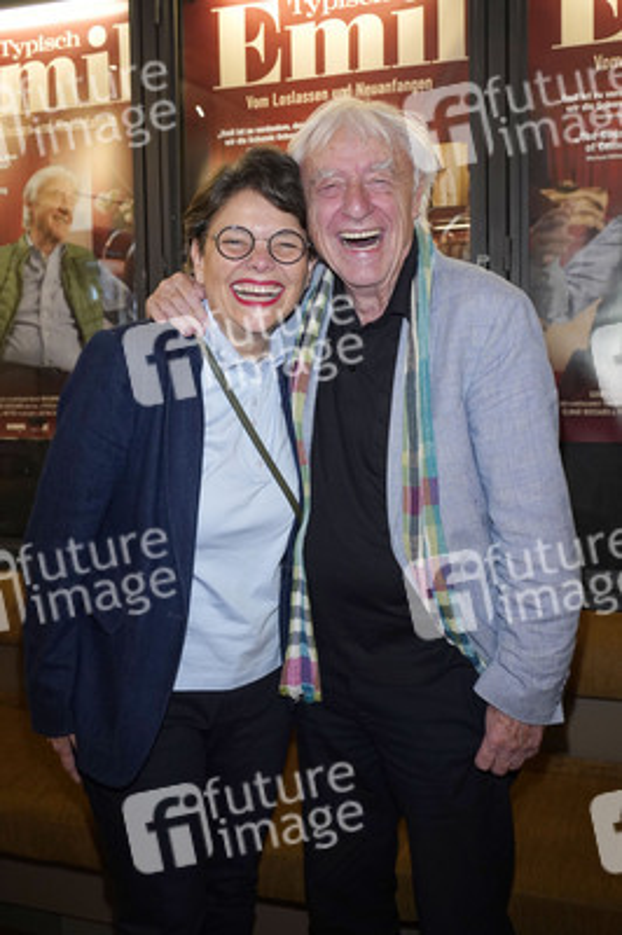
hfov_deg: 36.8
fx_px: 935
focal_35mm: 36
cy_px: 468
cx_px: 311
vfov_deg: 53.2
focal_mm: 36
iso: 2000
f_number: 5.6
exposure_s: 1/100
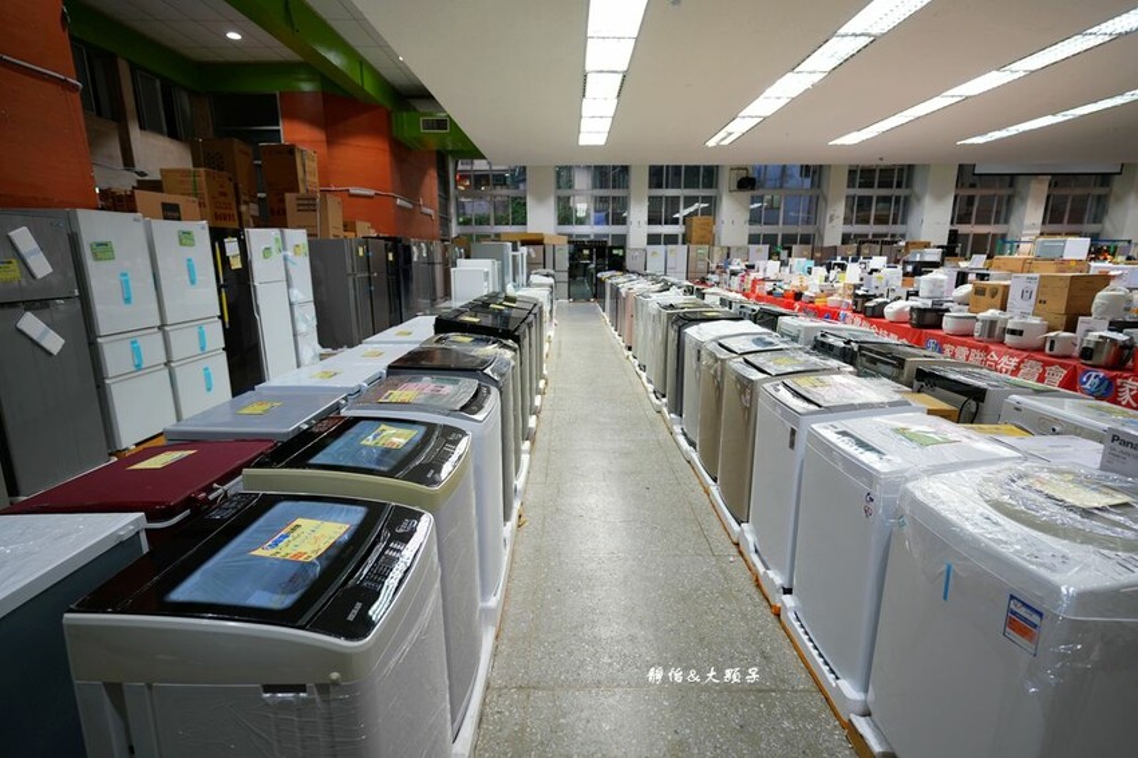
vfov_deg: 70.4
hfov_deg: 93.3
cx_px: 569
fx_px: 537
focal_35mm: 17
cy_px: 379
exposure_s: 1/30
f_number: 2.8
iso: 160
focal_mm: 17
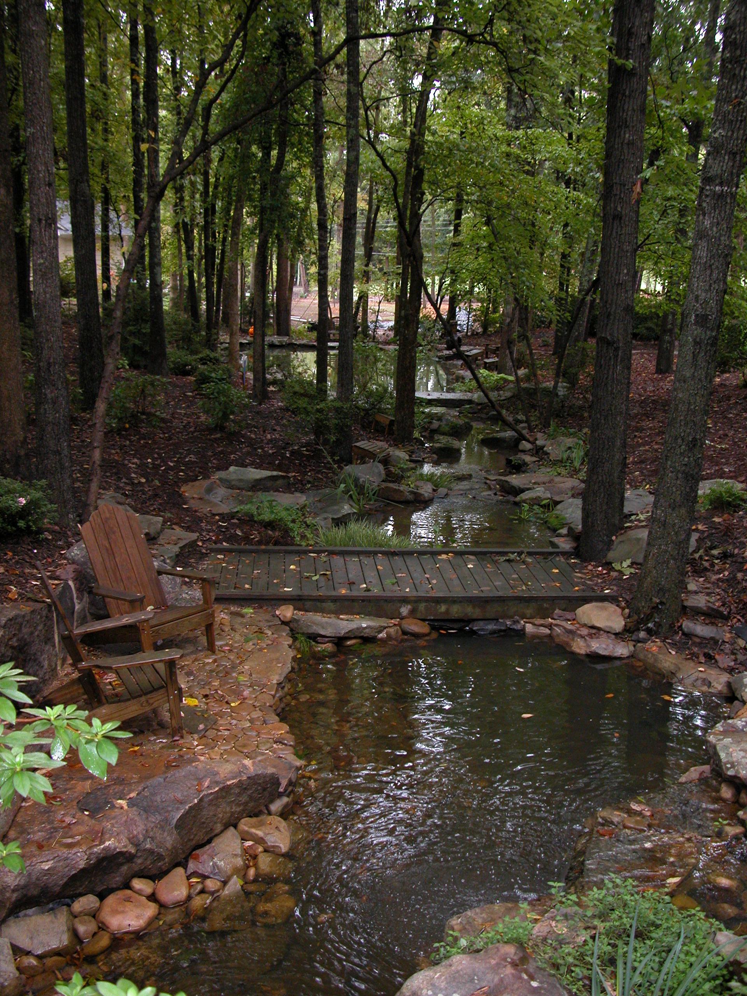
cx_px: 374
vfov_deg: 54.0
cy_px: 498
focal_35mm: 34
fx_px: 978
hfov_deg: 41.8
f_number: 2.8
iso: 200
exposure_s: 1/60
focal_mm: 8.9
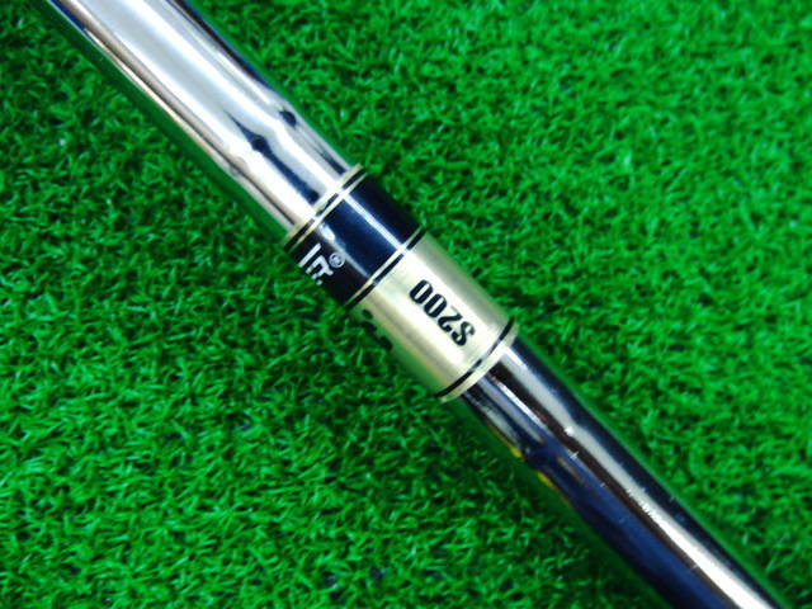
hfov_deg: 50.1
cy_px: 304
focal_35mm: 37
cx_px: 406
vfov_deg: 38.7
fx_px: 868
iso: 400
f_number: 3.6
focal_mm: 6.42
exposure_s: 1/30
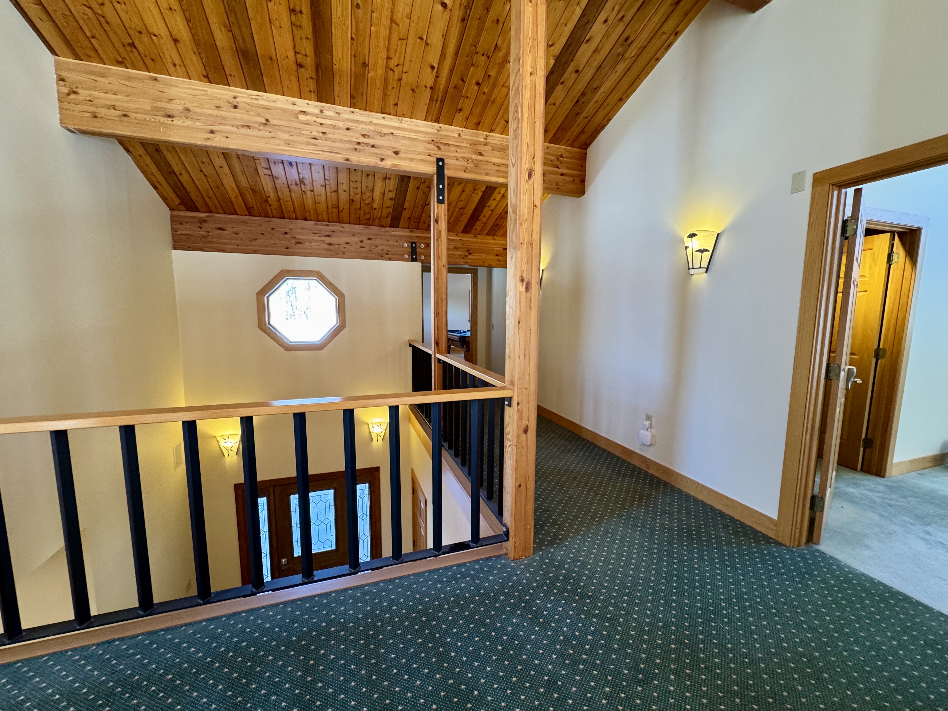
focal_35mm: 14
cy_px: 356
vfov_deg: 85.7
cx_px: 474
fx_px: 383
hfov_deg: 102.1
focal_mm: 2.22
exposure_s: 1/120
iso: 250
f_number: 2.2
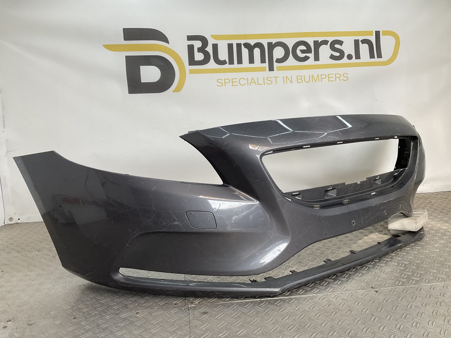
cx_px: 226
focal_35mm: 29
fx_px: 378
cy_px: 169
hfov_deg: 61.7
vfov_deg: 48.2
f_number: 1.8
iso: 16
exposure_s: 1/222
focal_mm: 3
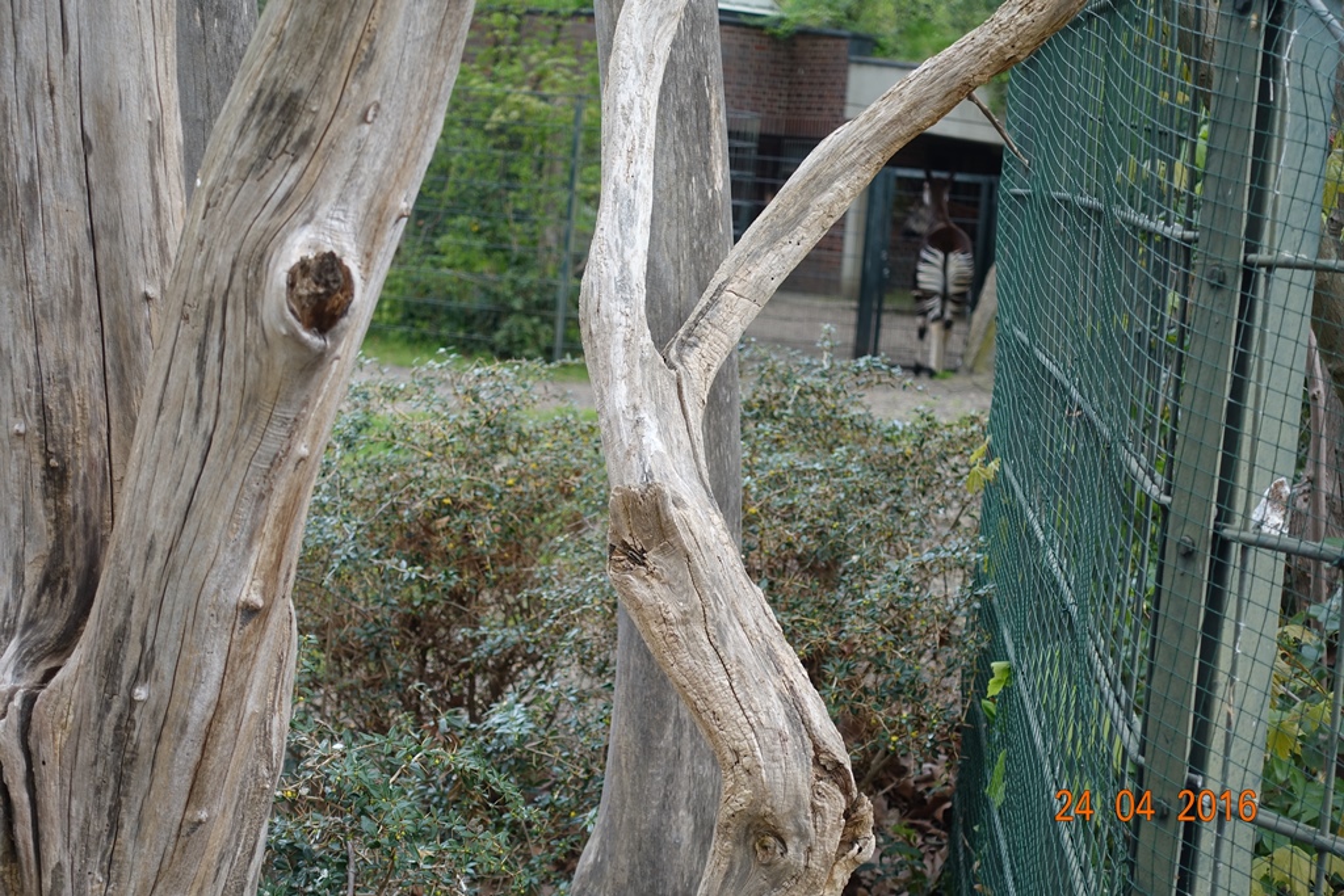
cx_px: 672
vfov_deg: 19.5
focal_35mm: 70
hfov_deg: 28.8
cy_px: 448
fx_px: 2614
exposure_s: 1/80
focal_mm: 25.7
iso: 125
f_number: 3.5
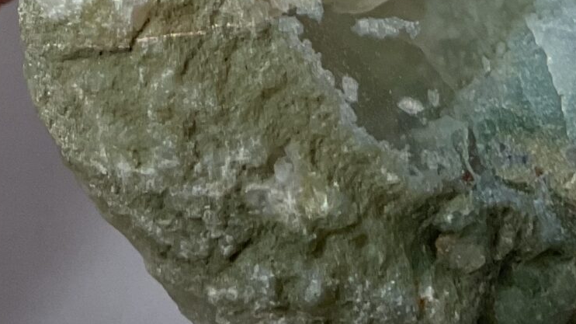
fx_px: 1664
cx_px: 151
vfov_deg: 9.3
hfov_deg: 19.5
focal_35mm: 109
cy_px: -582
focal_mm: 3
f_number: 1.8
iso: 40
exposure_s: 1/100
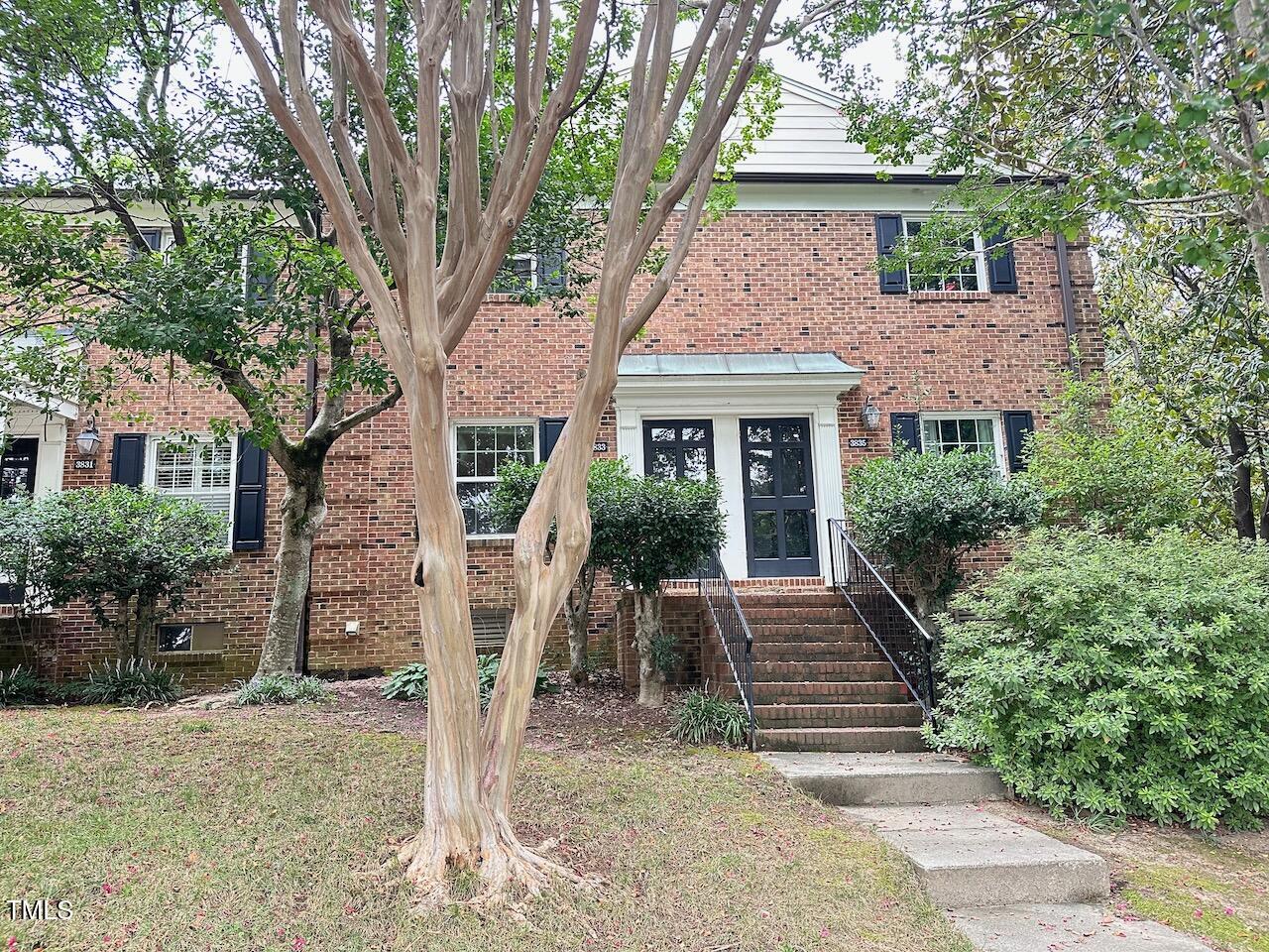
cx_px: 634
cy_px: 476
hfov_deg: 71.6
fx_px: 880
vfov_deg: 56.8
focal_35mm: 24
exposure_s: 1/121
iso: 250
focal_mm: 6.86
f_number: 1.78
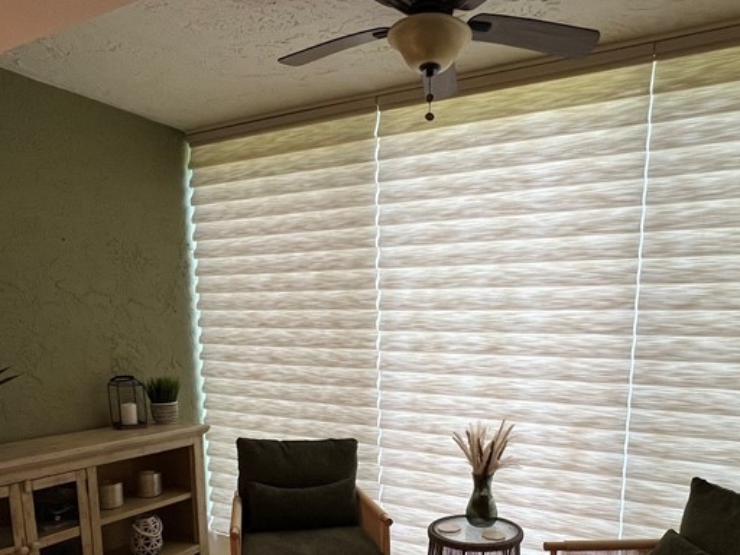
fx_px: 556
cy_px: 431
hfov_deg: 67.0
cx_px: 419
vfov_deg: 50.4
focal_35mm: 26
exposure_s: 1/120
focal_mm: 1.57
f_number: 1.8
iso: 250
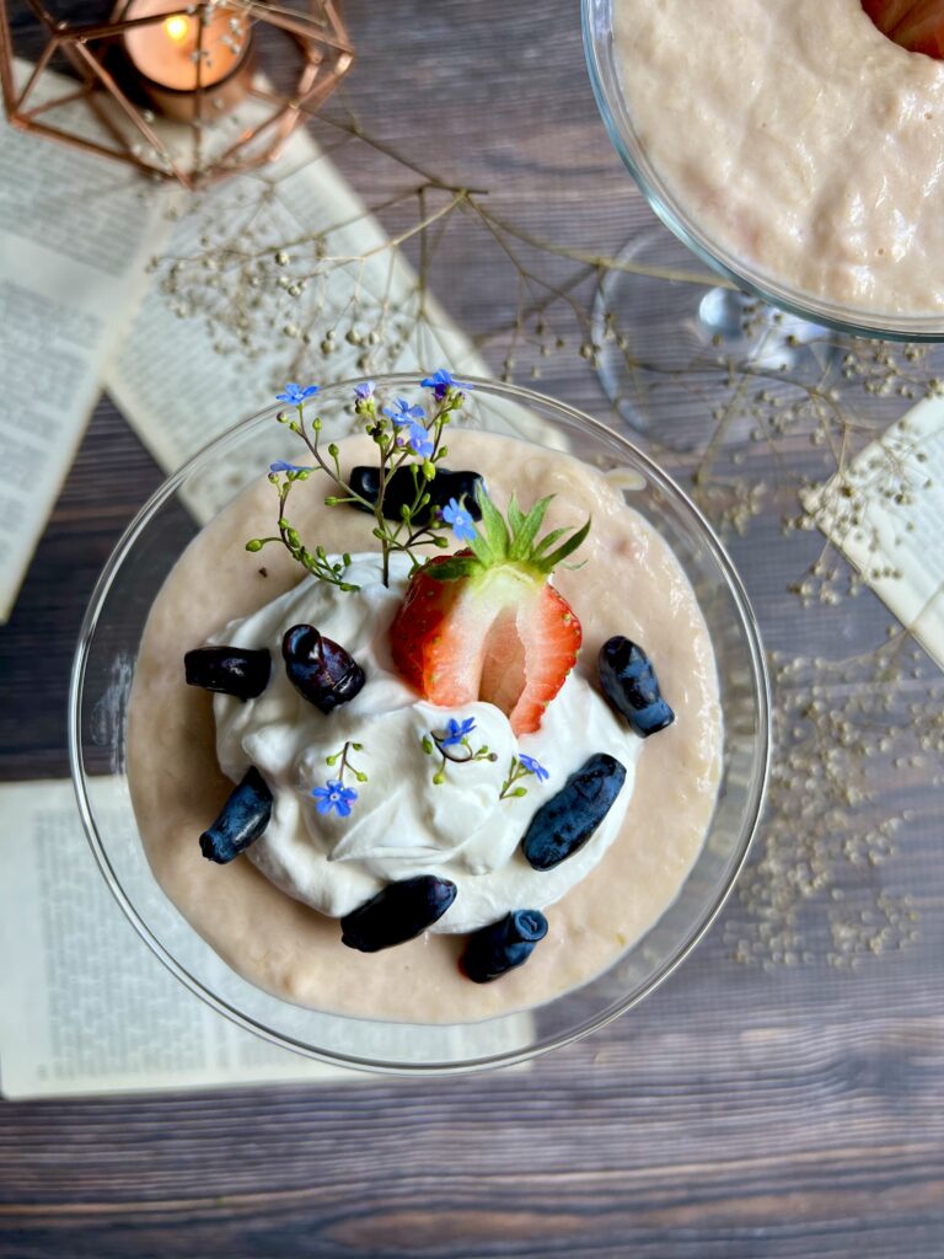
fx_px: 945
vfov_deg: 67.3
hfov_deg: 53.1
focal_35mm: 26
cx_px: 472
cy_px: 630
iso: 40
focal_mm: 5.7
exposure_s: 1/189
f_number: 1.5
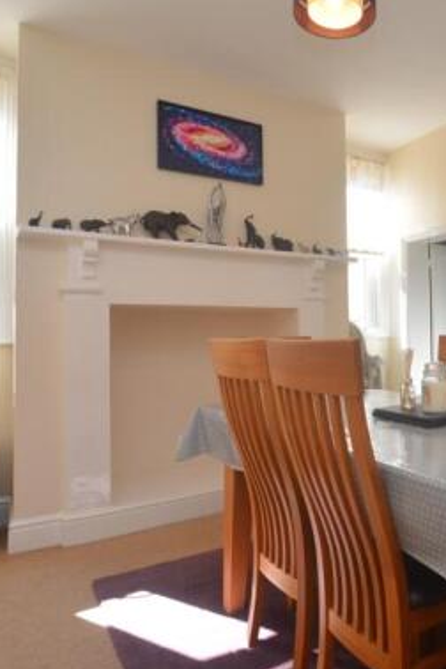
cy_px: 298
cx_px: 381
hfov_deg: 45.9
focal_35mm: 26
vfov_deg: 69.2
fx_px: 483
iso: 200
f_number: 4.5
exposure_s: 1/100
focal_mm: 10
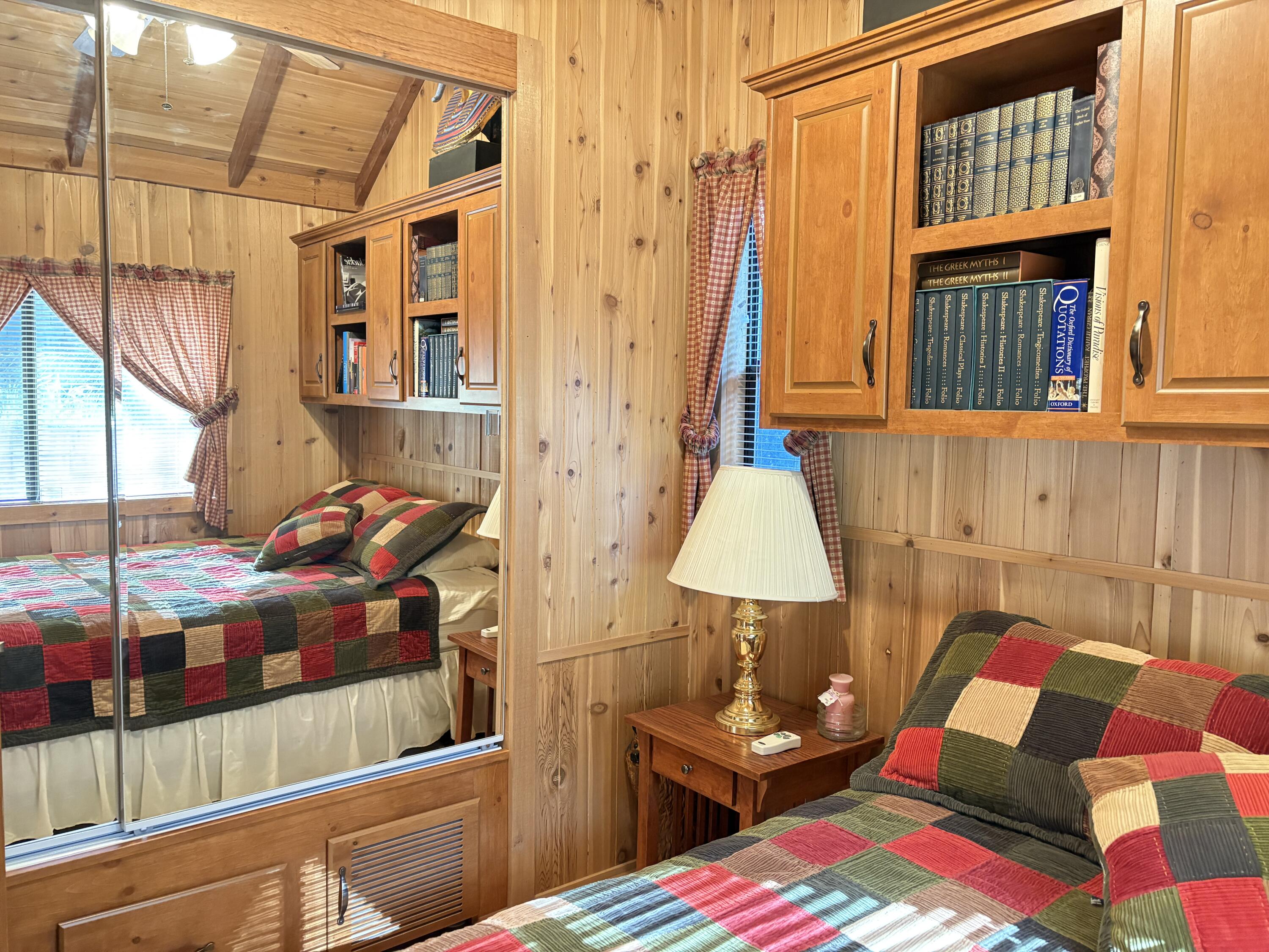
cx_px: 634
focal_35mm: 26
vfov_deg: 53.1
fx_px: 953
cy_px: 476
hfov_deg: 67.3
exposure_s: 1/30
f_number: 1.6
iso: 500
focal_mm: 5.96
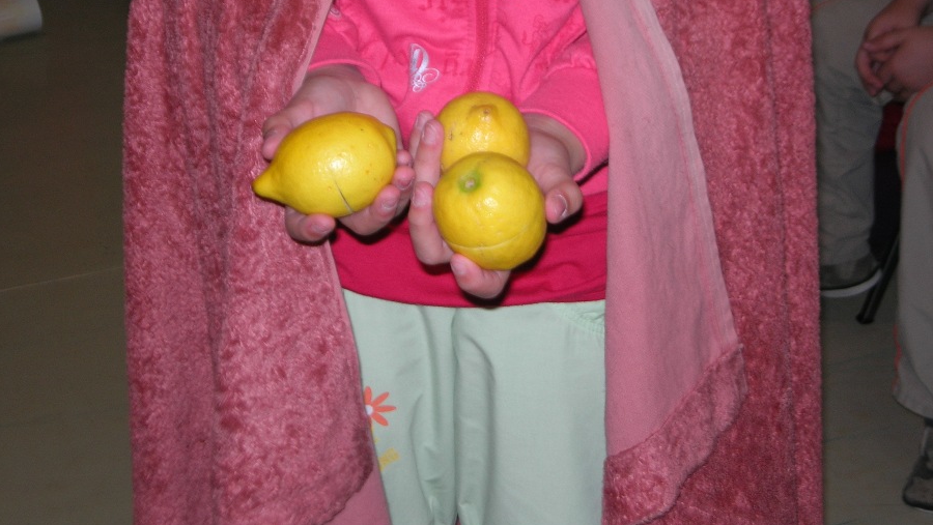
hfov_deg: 26.8
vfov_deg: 15.3
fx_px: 1955
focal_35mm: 79
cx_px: 466
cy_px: 212
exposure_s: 1/60.1
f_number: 3.7
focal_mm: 14.9
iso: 64
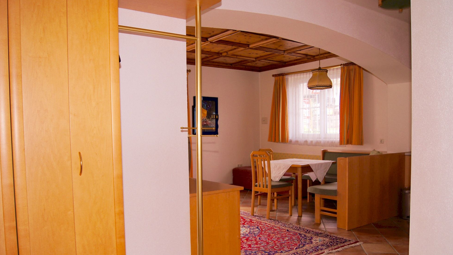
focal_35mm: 29
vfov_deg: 40.0
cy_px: 153
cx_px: 231
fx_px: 348
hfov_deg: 66.1
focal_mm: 18
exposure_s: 1/60
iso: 250
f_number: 5.6
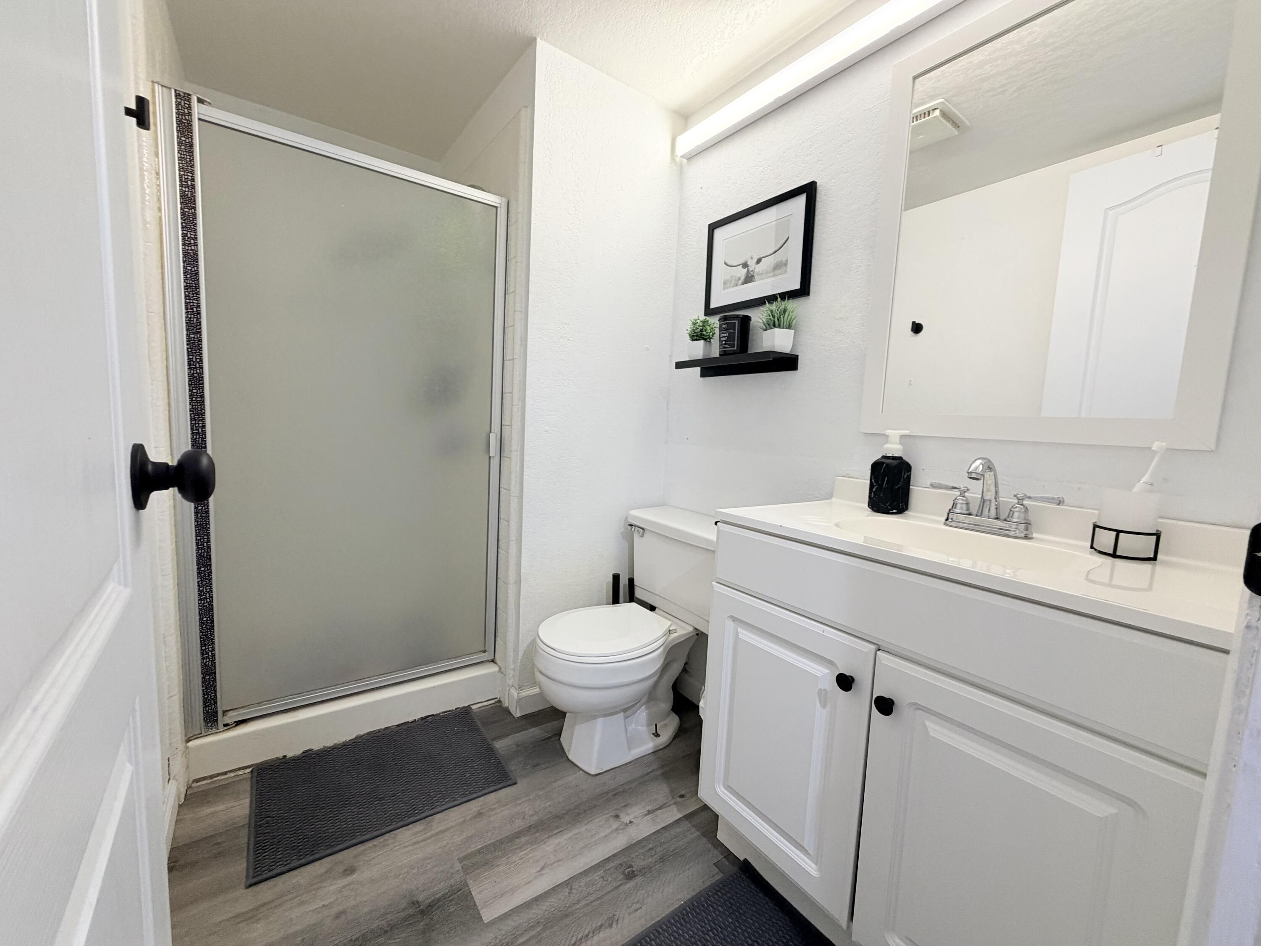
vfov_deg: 85.7
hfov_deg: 102.1
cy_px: 473
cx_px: 630
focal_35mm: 14
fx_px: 510
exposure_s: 1/60
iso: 200
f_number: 2.2
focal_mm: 2.22
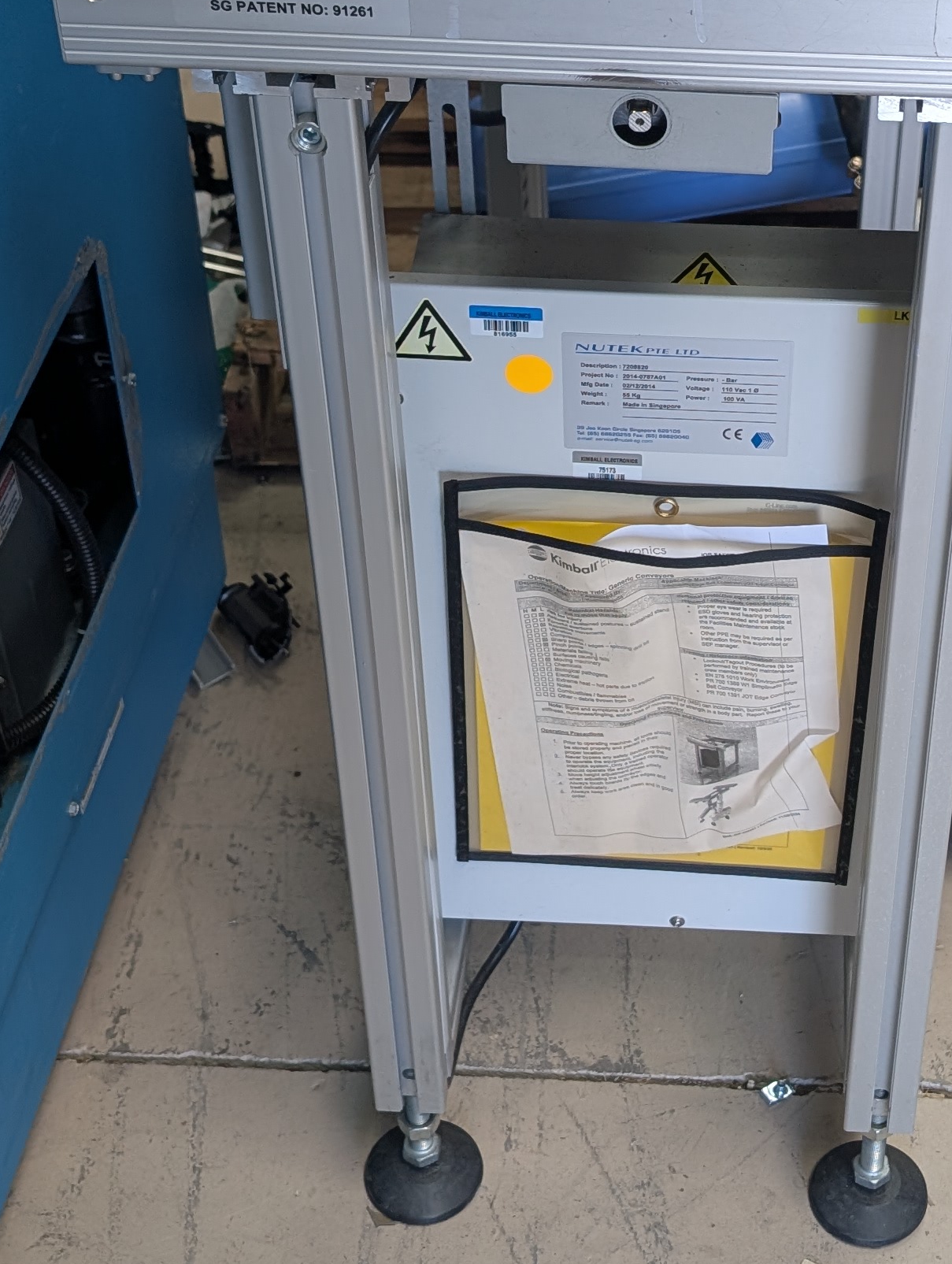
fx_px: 2231
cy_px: 474
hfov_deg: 23.8
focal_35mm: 61
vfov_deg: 31.5
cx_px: 718
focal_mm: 6.9
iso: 128
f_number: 1.68
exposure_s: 1/120
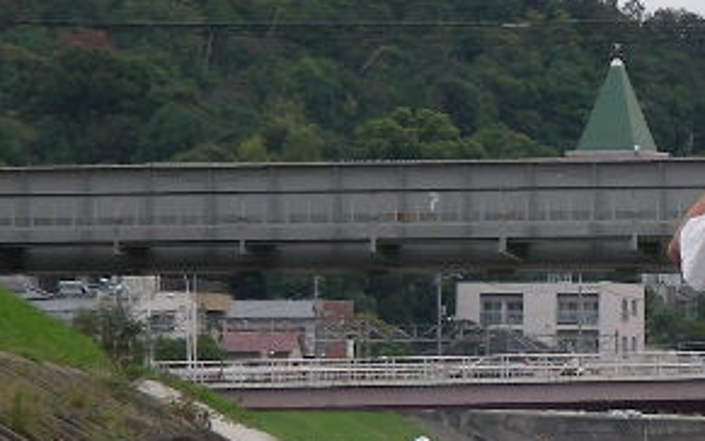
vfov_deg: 2.7
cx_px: 906
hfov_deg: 4.4
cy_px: 414
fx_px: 9186
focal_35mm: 478
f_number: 4
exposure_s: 1/346
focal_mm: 21.3
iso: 50
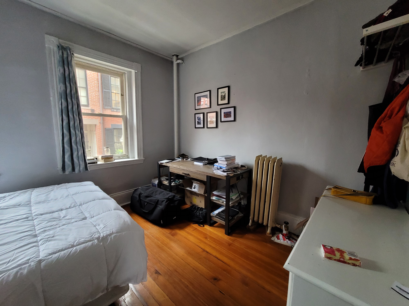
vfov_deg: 89.9
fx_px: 154
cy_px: 153
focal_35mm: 13
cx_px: 204
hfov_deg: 106.2
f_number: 2.2
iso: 320
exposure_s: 1/40
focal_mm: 2.2
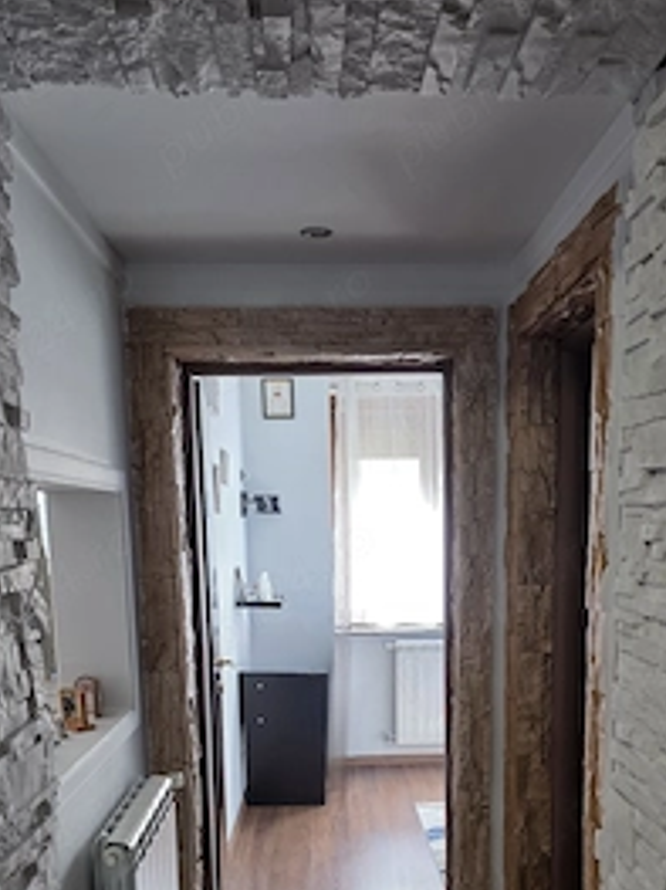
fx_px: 899
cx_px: 382
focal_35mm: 35
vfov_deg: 50.6
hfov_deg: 40.6
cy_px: 663
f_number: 1.7
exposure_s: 1/101
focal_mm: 6.3
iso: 200
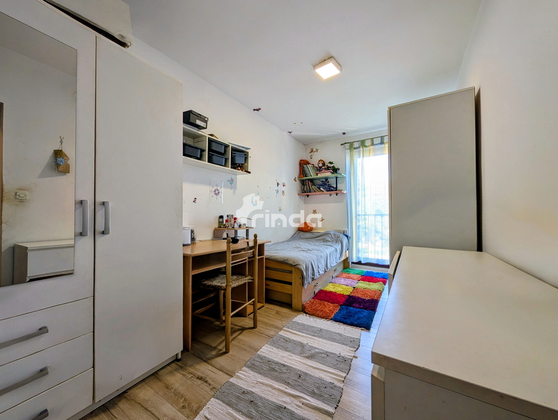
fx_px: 194
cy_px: 210
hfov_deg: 110.5
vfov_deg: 94.6
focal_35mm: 12
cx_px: 279
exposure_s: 1/122
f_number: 1.7
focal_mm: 2.02
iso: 73
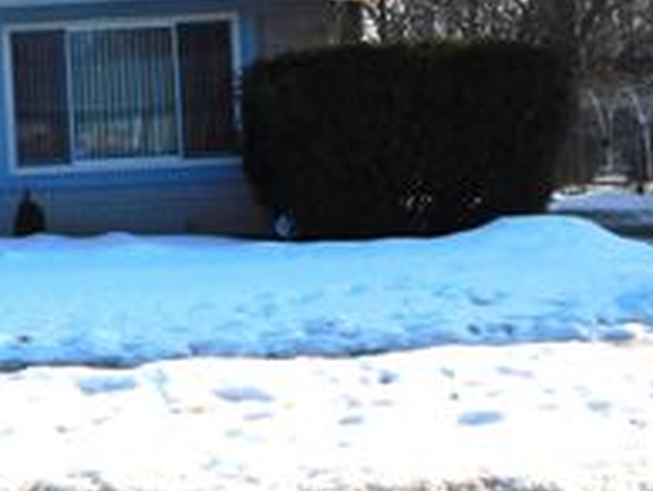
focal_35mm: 103
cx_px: -155
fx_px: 1945
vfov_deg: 14.3
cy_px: 55
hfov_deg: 18.0
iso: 125
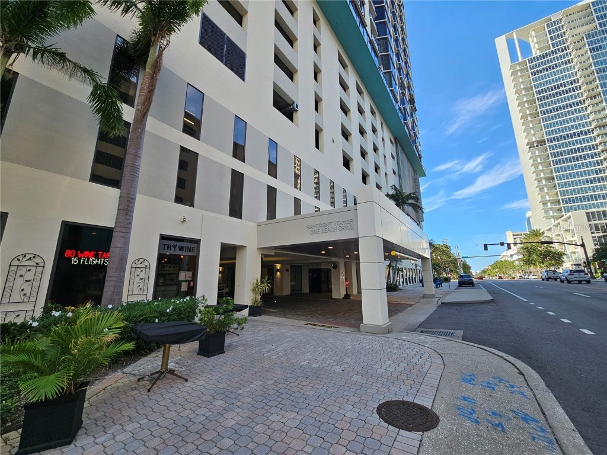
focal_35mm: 13
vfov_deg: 89.9
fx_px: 228
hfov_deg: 106.2
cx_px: 304
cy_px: 228
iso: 64
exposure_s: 1/720
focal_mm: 2.2
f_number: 2.2
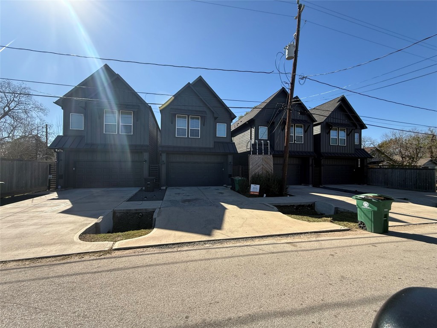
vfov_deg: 85.7
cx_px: 218
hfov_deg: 102.1
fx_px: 177
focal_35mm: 14
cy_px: 164
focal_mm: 2.22
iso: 50
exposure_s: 1/1033
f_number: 2.2
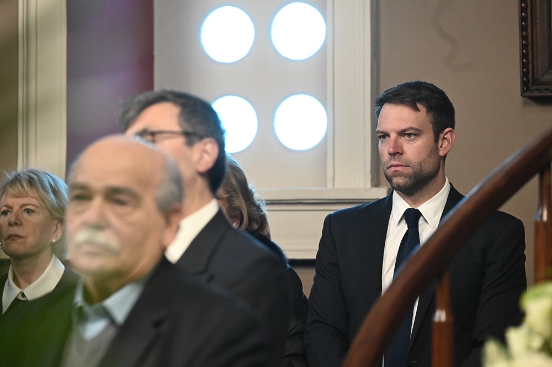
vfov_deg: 6.9
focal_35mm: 200
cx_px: 276
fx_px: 3065
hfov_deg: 10.3
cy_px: 184
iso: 6400
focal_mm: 200
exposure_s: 1/160
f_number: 4.5
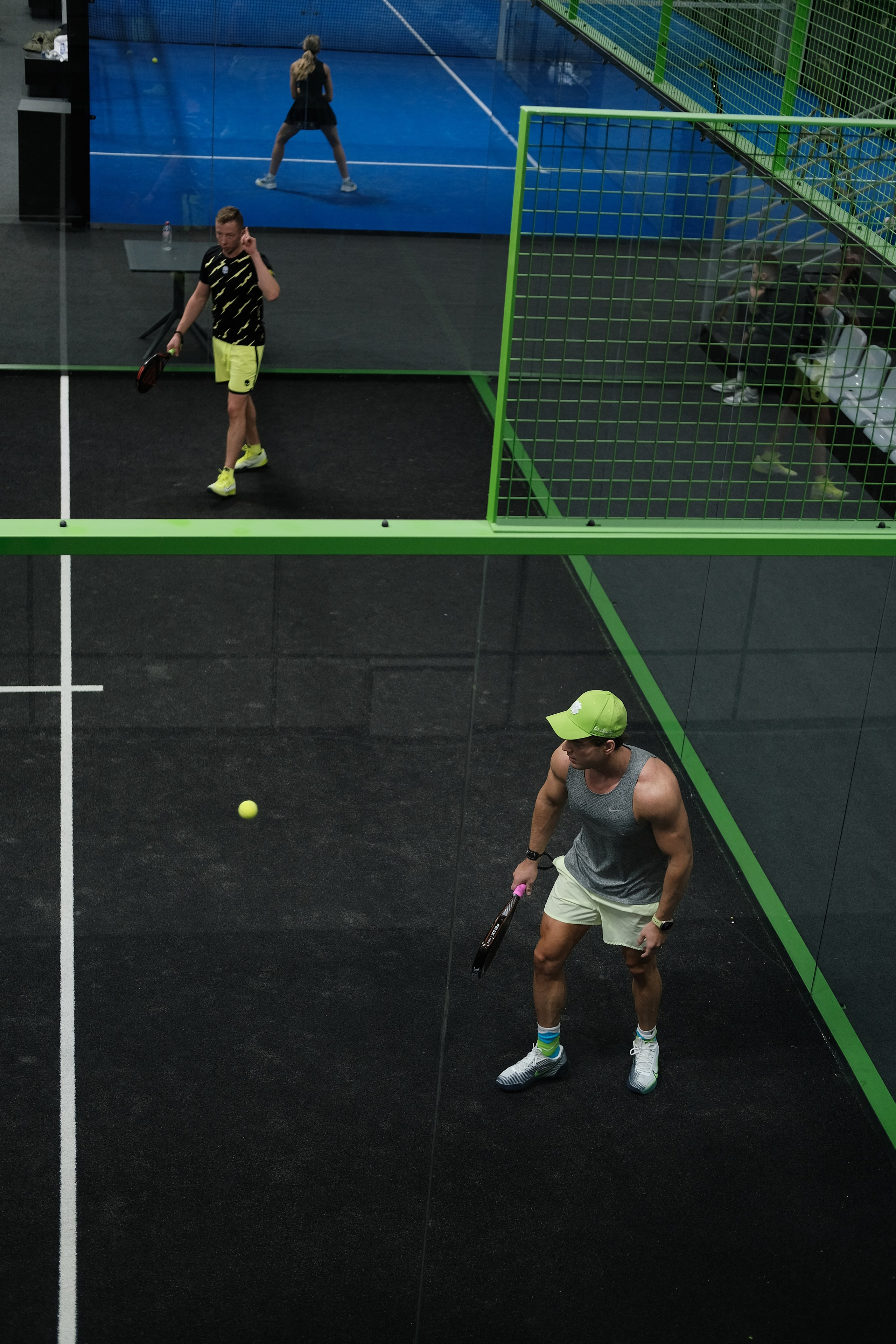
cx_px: 448
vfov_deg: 37.5
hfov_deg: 25.5
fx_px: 1979
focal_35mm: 53
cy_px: 672
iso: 400
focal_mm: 35
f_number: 2
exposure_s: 1/250
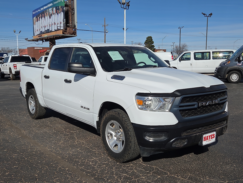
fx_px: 260
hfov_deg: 50.1
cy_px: 92
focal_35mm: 37
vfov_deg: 38.7
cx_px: 122
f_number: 1.8
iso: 48
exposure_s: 1/10000
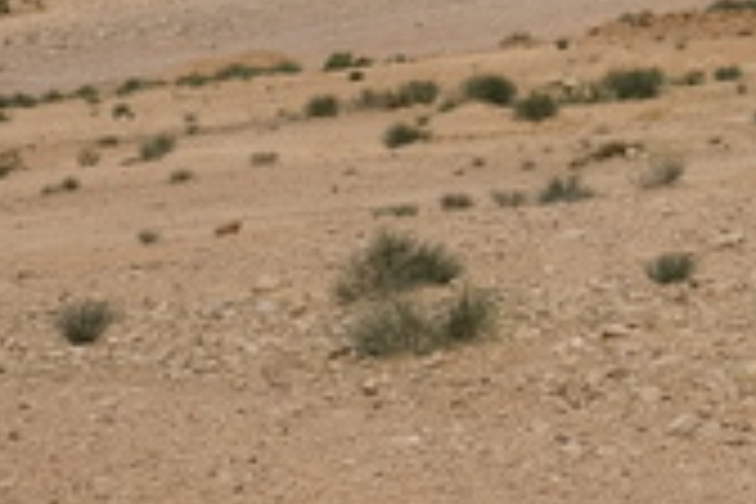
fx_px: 3066
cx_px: 1404
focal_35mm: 146
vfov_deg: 9.0
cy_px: -418
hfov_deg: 12.7
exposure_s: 1/420
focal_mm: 20.5
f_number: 13
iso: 200
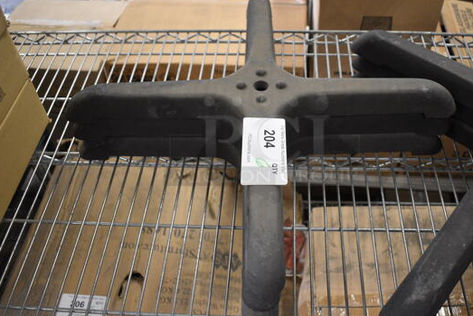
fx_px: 460
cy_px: 138
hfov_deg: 54.2
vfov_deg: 37.9
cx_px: 265
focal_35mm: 35
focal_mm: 20
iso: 2800
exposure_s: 1/125
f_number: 3.8
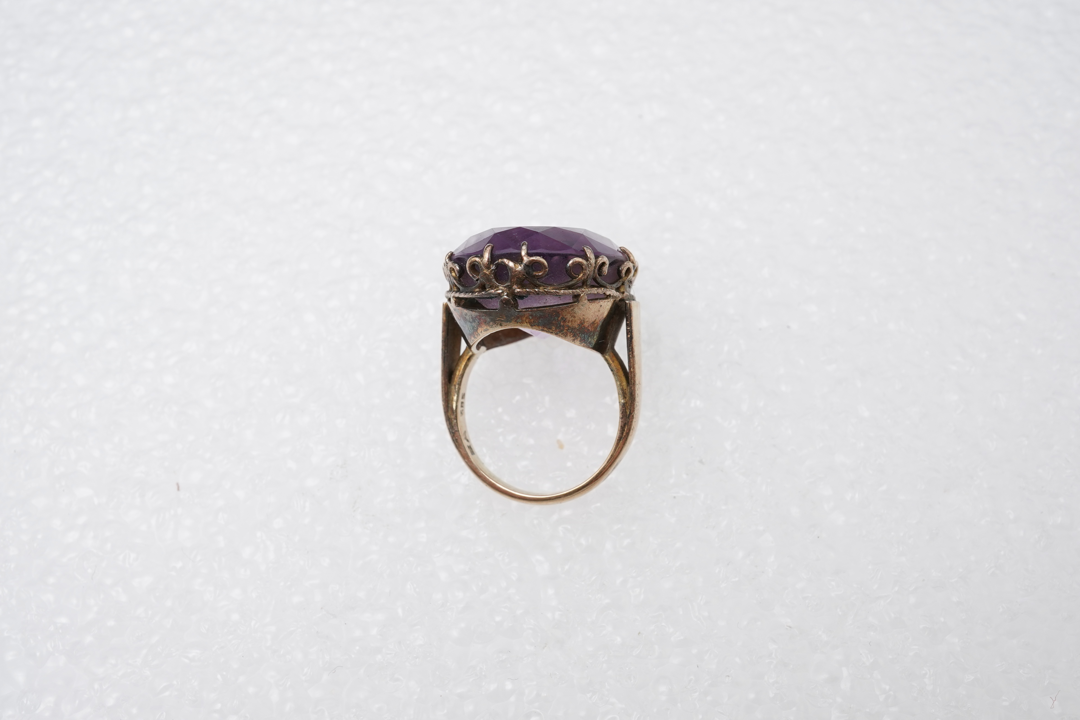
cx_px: 540
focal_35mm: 45
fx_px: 1350
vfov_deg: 29.9
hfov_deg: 43.6
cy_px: 360
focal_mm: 30
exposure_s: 1/125
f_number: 20
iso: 500
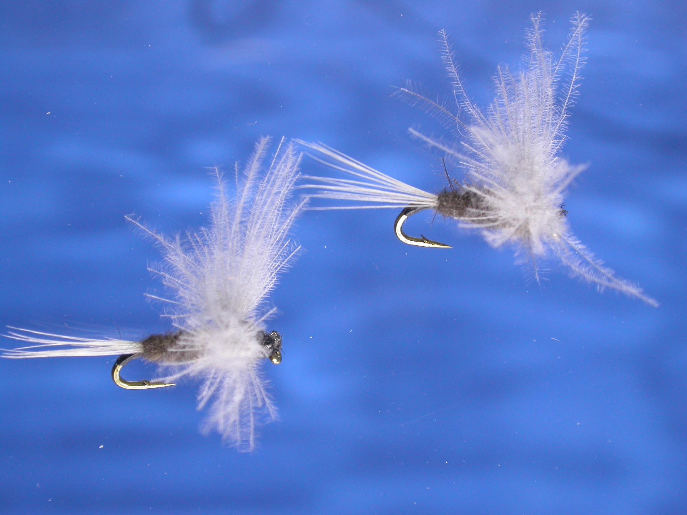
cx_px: 344
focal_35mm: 116
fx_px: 2302
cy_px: 258
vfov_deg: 12.8
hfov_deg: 17.0
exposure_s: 1/60.9
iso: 100
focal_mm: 24
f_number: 6.1
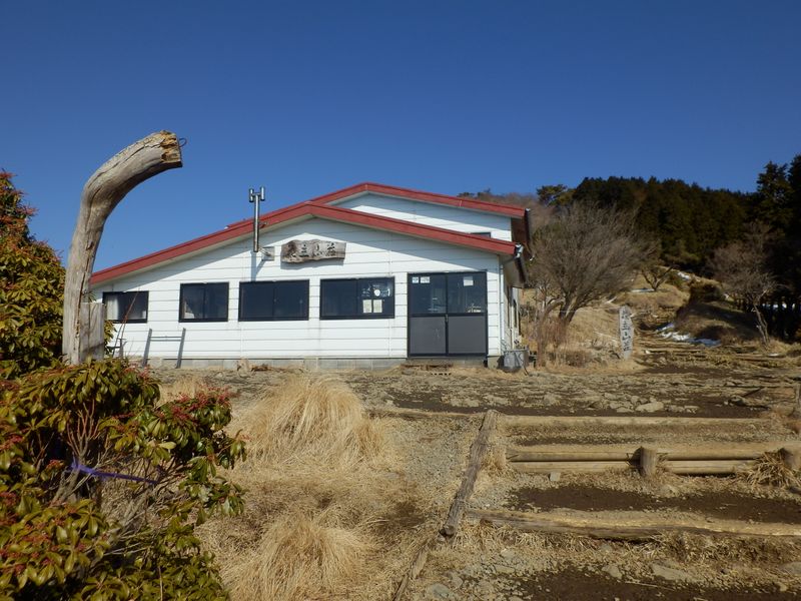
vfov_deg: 46.8
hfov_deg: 60.0
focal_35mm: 30
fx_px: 694
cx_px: 400
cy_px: 300
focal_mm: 5.3
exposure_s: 1/250
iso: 80
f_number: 8.8
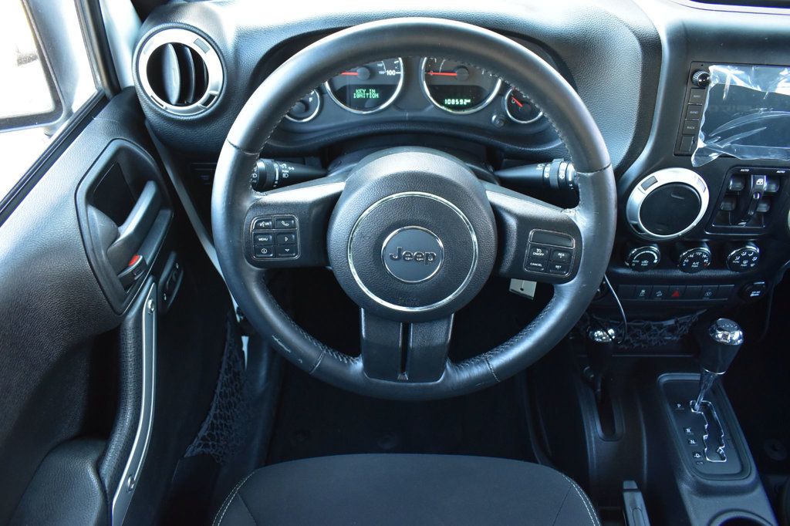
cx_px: 395
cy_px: 263
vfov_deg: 47.9
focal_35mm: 27
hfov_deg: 67.4
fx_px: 592
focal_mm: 18
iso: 1600
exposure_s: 1/15
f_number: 5.6
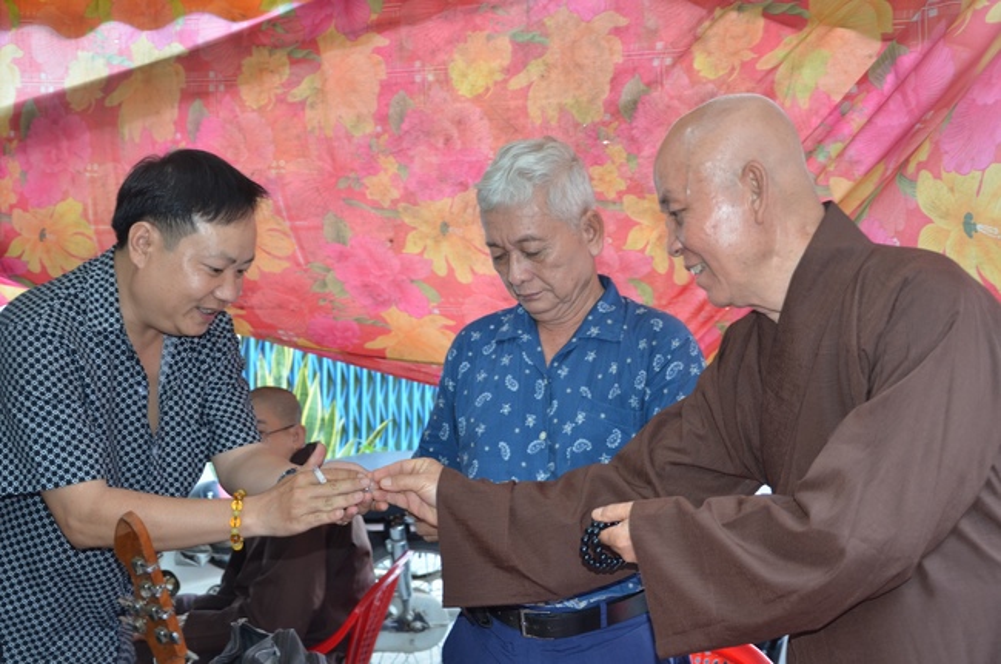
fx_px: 1457
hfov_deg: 37.9
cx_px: 500
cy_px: 332
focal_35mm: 52
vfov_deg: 25.7
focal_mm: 35
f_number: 4.5
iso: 640
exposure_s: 1/60
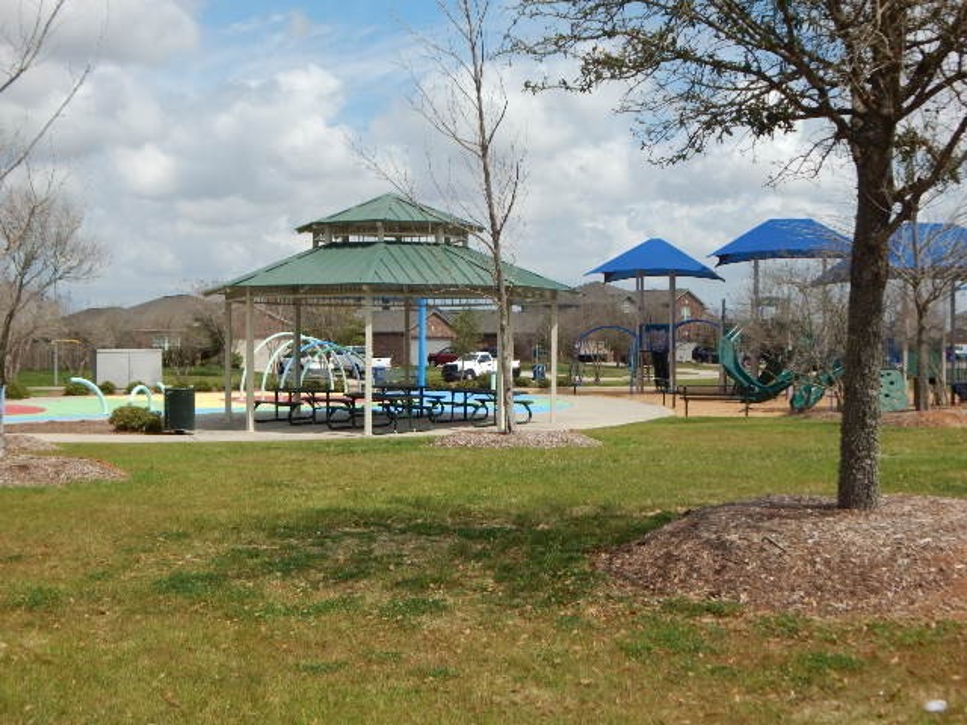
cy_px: 362
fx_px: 1341
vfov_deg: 30.3
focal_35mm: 48
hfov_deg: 39.7
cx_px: 484
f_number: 7.4
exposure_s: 1/500
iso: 125
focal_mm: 8.6
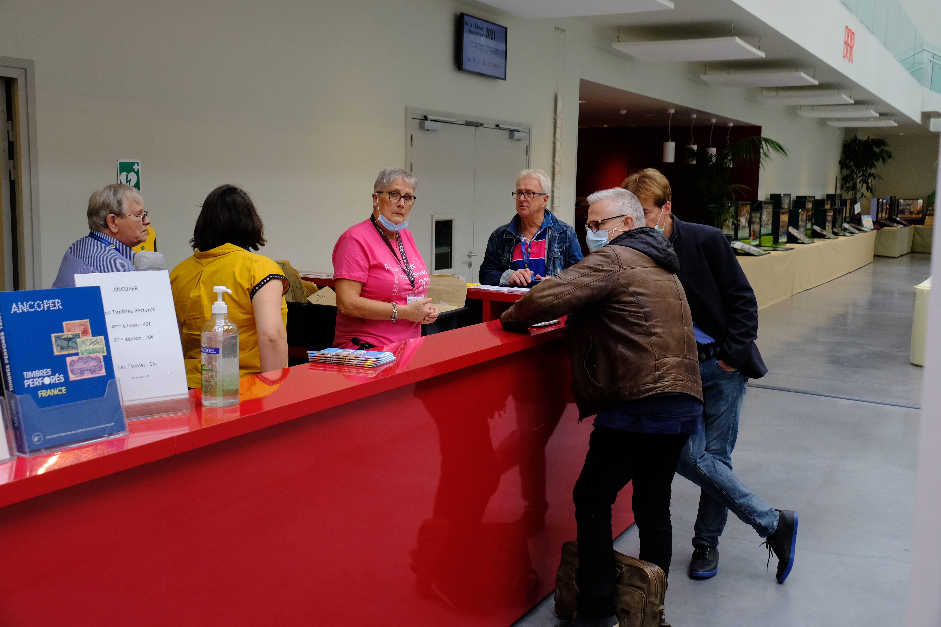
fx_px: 941
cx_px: 470
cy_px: 314
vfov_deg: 36.9
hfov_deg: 53.1
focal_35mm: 36
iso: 1600
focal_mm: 24.3
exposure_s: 1/200
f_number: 5.6
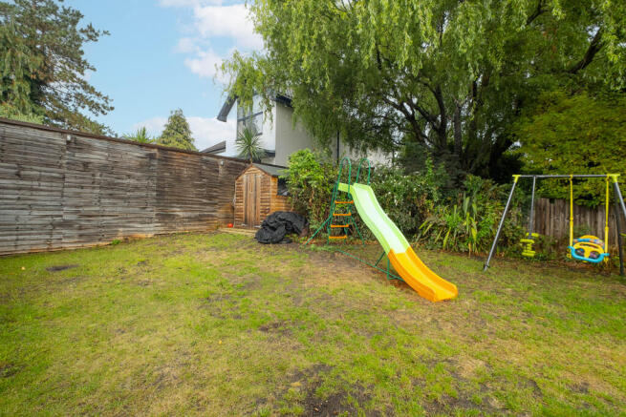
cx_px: 313
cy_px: 208
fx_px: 261
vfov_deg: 77.4
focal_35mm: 15
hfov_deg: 100.4
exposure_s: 1/80
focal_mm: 10
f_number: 7.1
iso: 250
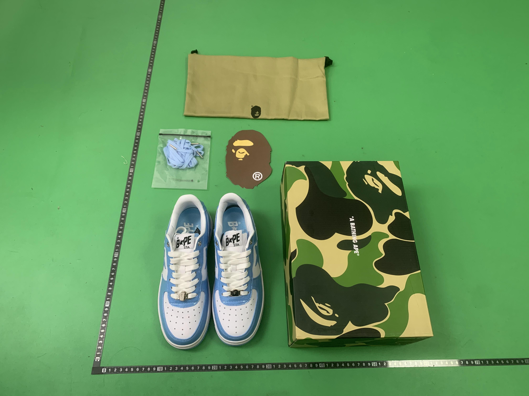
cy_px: 198
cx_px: 264
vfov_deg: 53.1
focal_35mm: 26
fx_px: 397
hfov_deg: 67.3
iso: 160
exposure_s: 1/60
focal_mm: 4.25
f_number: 1.8
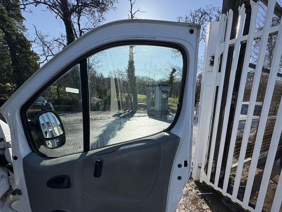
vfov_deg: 70.5
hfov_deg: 87.1
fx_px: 147
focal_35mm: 18
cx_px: 162
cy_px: 132
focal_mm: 2.22
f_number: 2.2
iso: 64
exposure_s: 1/1567
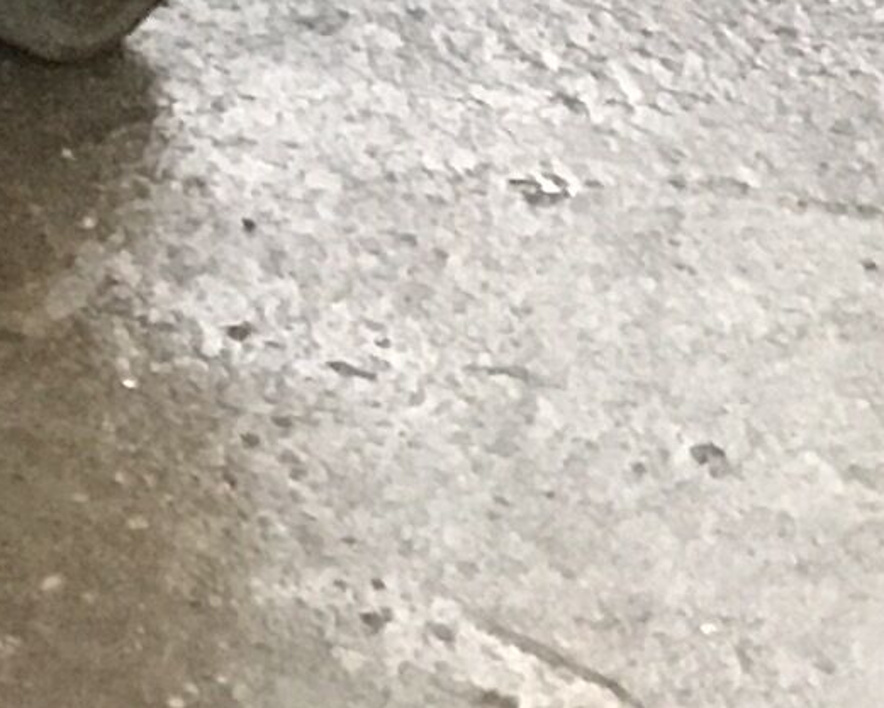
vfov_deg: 6.2
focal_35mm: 219
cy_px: -1730
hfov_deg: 7.3
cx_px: -2151
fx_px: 5731
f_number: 2.2
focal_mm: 4.15
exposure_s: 1/17
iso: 320
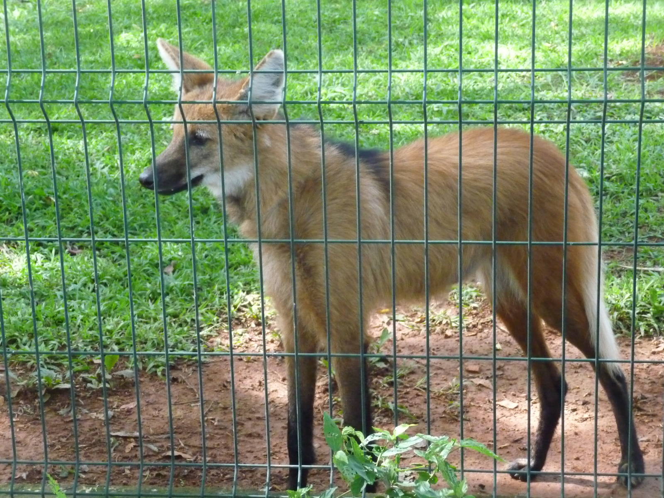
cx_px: 332
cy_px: 249
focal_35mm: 89
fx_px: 1707
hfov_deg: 22.0
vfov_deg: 16.6
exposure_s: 1/160
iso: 800
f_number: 4.7
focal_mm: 15.2
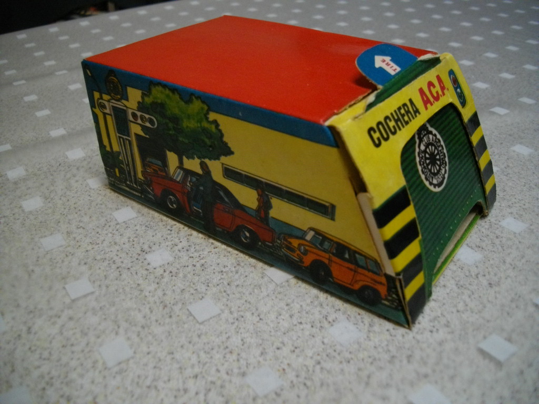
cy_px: 202
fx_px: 483
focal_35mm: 31
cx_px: 270
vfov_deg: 45.4
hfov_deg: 58.4
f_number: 2.9
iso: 233
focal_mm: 5.7
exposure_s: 1/50
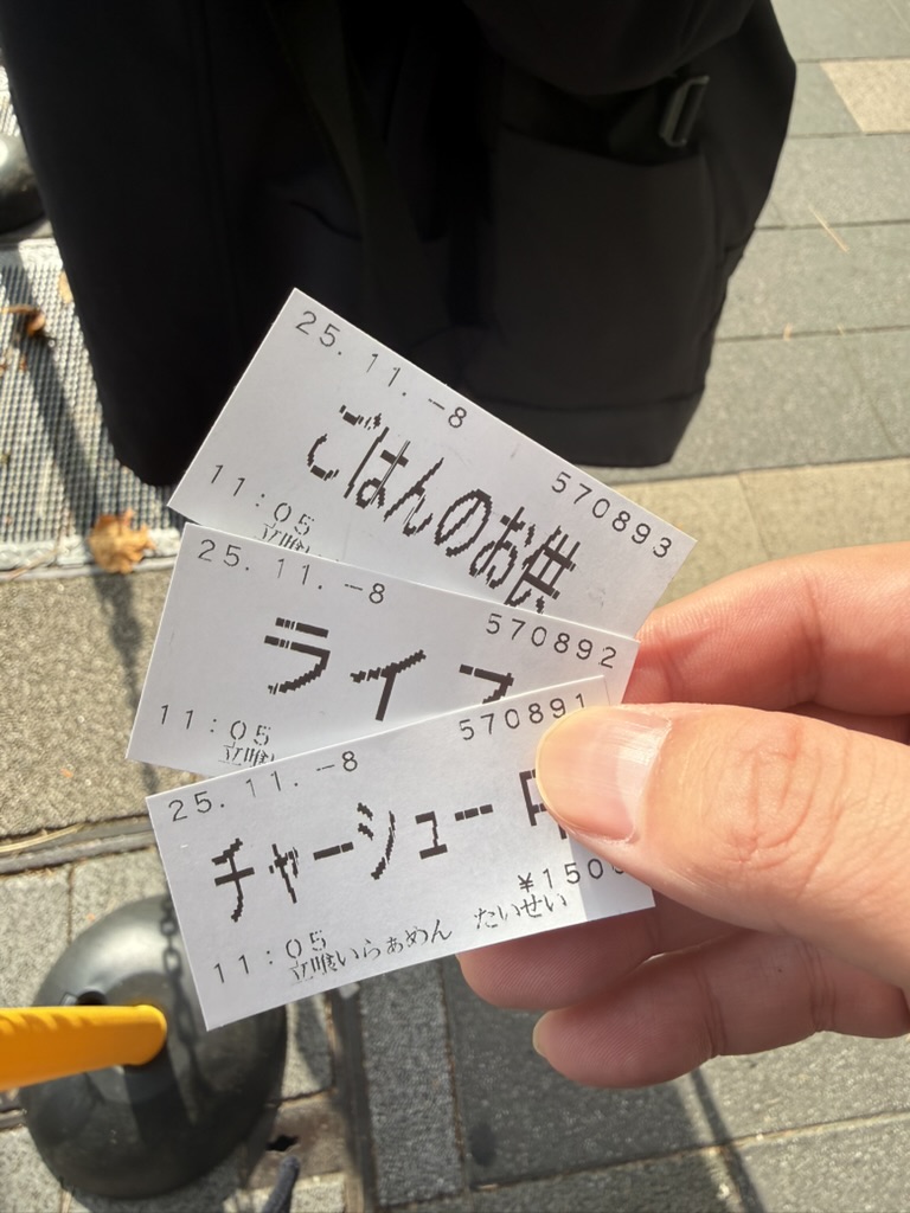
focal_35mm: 24
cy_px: 606
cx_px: 455
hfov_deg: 56.8
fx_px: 841
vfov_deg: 71.6
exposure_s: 1/1093
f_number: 2.2
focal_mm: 2.22
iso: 40
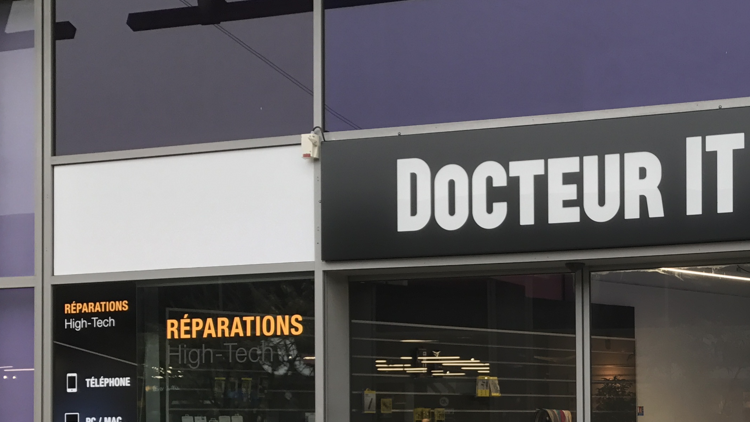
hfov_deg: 34.7
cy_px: 412
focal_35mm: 58
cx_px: 615
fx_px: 1153
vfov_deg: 20.1
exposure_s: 1/100
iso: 32
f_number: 1.8
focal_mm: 3.99
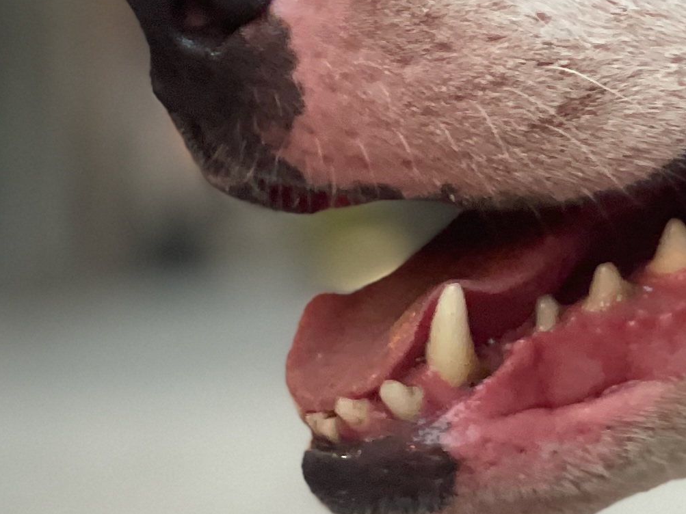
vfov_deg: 7.1
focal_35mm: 209
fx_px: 4141
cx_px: 906
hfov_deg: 9.3
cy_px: 163
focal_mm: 6
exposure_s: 1/40
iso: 200
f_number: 2
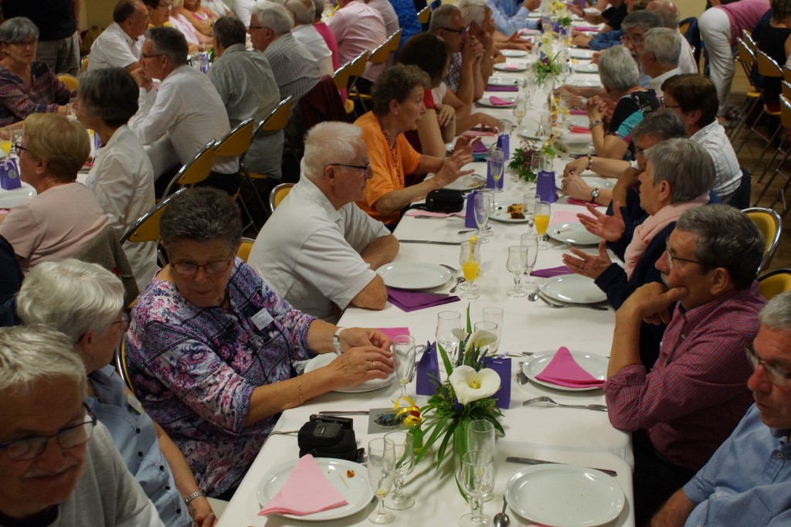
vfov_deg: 25.7
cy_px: 264
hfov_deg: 37.9
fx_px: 1153
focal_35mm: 52
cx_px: 396
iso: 1600
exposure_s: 1/80
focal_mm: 35
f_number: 5.6
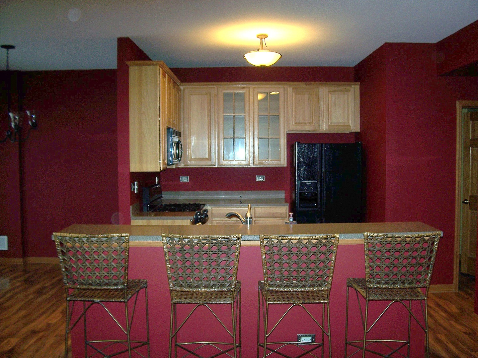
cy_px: 179
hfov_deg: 54.0
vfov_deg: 41.8
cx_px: 239
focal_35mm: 34
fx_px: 469
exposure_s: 1/60
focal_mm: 5.6
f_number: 2.7
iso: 80
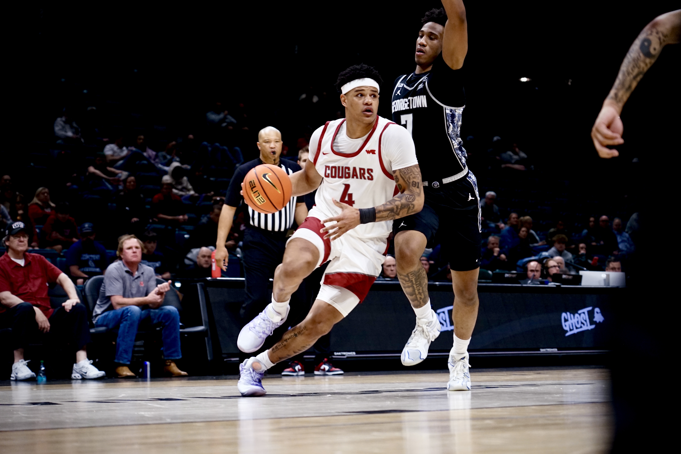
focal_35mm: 87
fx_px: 1646
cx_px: 340
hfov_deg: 23.4
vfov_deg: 15.7
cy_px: 227
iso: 3200
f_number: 4
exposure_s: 1/640
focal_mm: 87
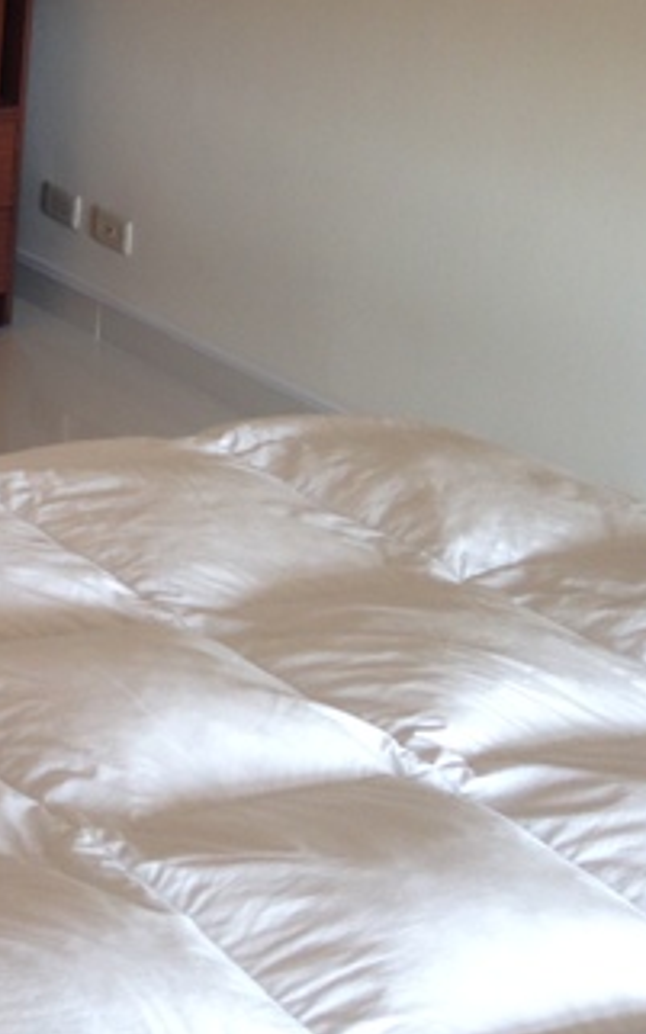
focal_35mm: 87
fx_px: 2453
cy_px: 80
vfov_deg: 23.1
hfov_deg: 13.6
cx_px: -476
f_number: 2.4
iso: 50
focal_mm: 4.12
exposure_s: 1/20
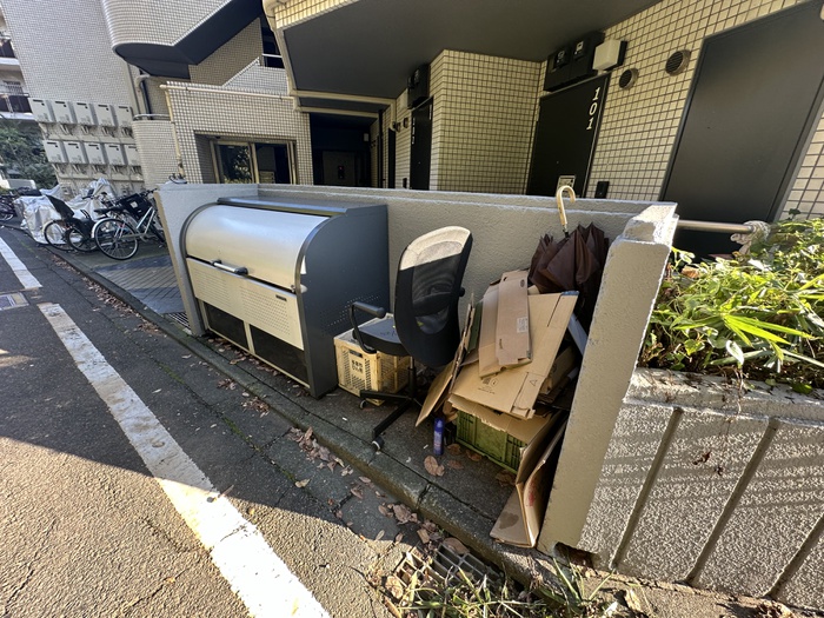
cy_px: 309
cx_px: 412
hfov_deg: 102.1
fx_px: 333
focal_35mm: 14
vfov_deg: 85.7
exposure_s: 1/99
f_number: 2.2
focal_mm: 2.22
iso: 80
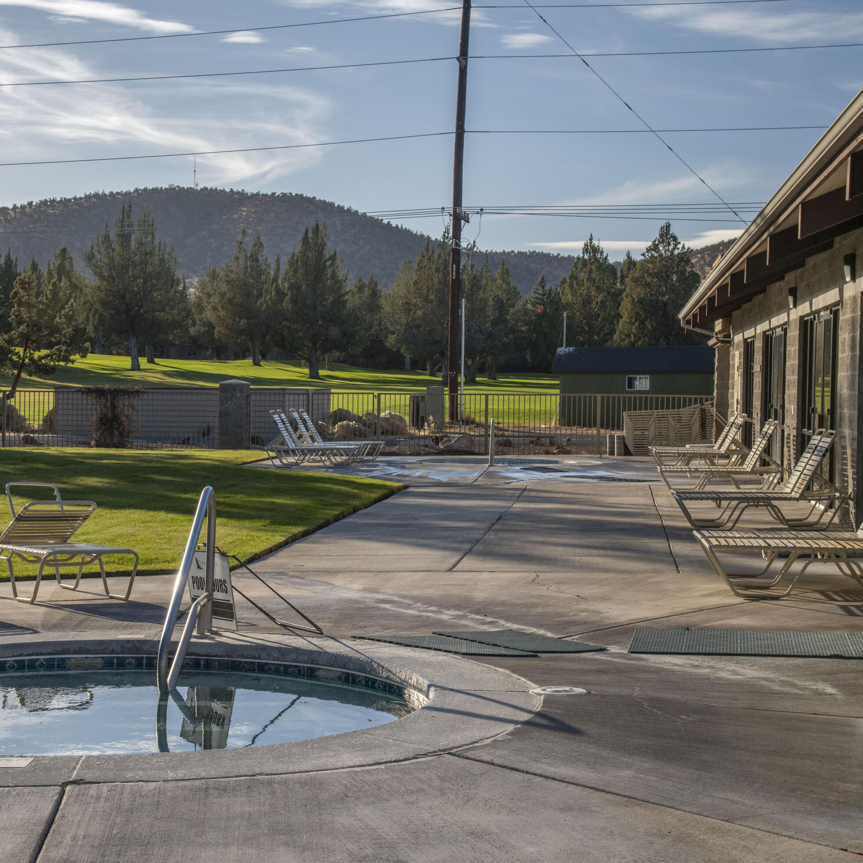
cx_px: 335
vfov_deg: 27.7
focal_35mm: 62
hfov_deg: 27.6
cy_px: 434
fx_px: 1749
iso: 200
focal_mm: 48
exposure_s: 1/200
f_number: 11
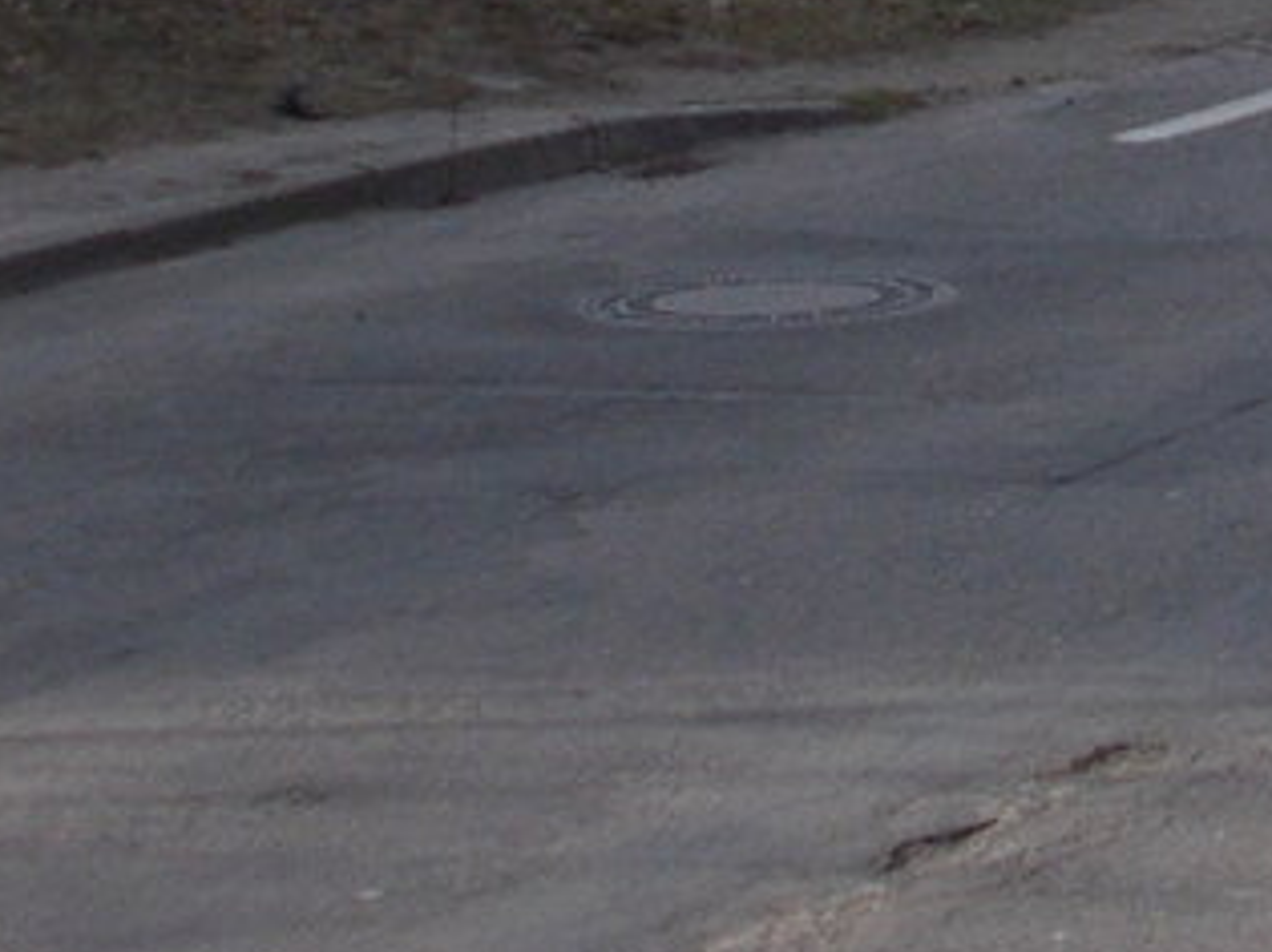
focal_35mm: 99
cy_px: -565
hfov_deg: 17.7
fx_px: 3636
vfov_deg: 13.8
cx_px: 1934
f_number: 8
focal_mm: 4.6
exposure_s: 1/100
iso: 80
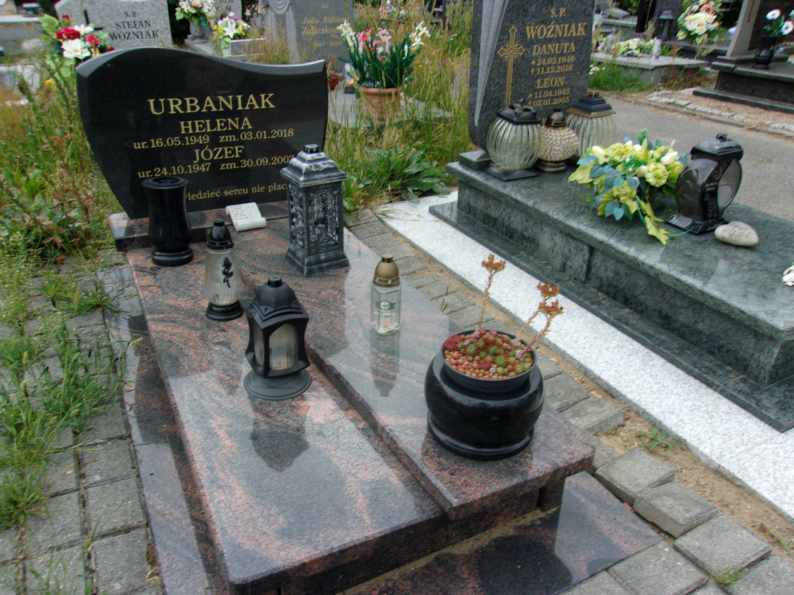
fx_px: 619
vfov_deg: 51.4
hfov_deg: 65.3
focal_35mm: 27
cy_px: 298
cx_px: 397
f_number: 10.4
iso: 80
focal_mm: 4.9
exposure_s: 1/38
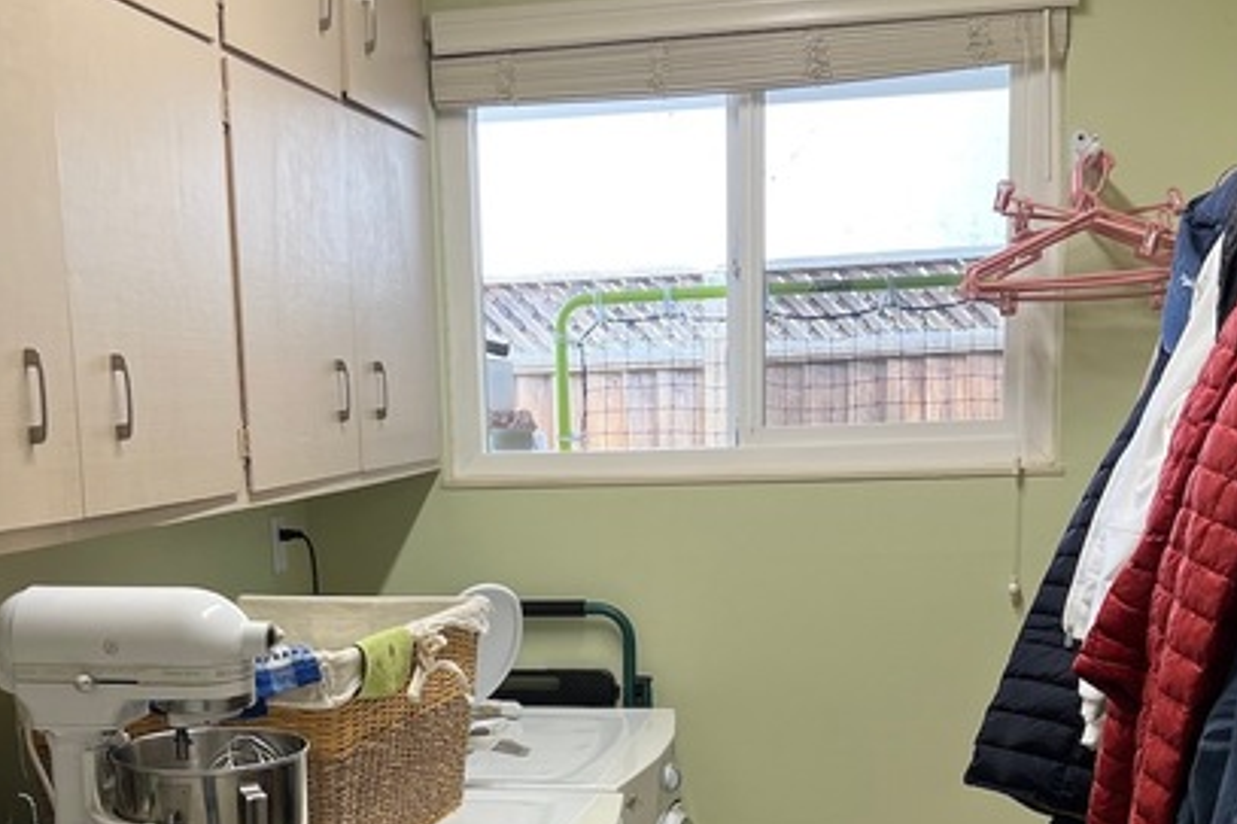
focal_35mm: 51
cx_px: 547
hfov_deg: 38.8
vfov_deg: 25.7
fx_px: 1752
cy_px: 721
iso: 100
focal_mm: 5.7
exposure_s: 1/120
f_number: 1.5
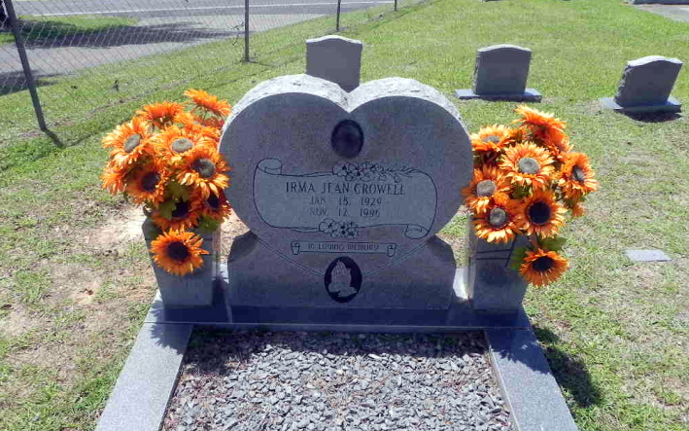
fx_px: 526
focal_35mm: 28
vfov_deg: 44.5
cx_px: 347
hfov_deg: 66.5
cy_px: 222
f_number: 6.3
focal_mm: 4.6
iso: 160
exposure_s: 1/348
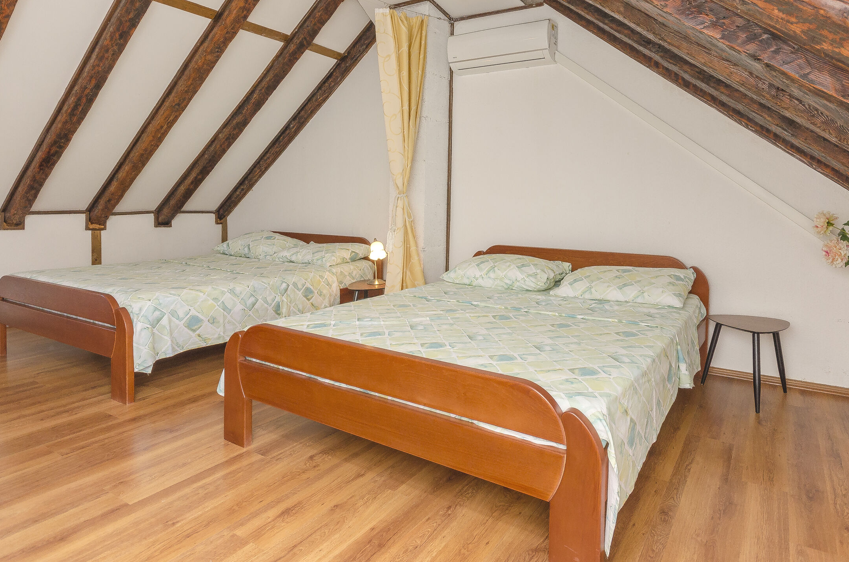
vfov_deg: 55.6
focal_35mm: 22
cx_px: 452
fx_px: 525
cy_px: 208
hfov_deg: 77.8
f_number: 7.1
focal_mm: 11.5
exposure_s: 1/100
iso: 320
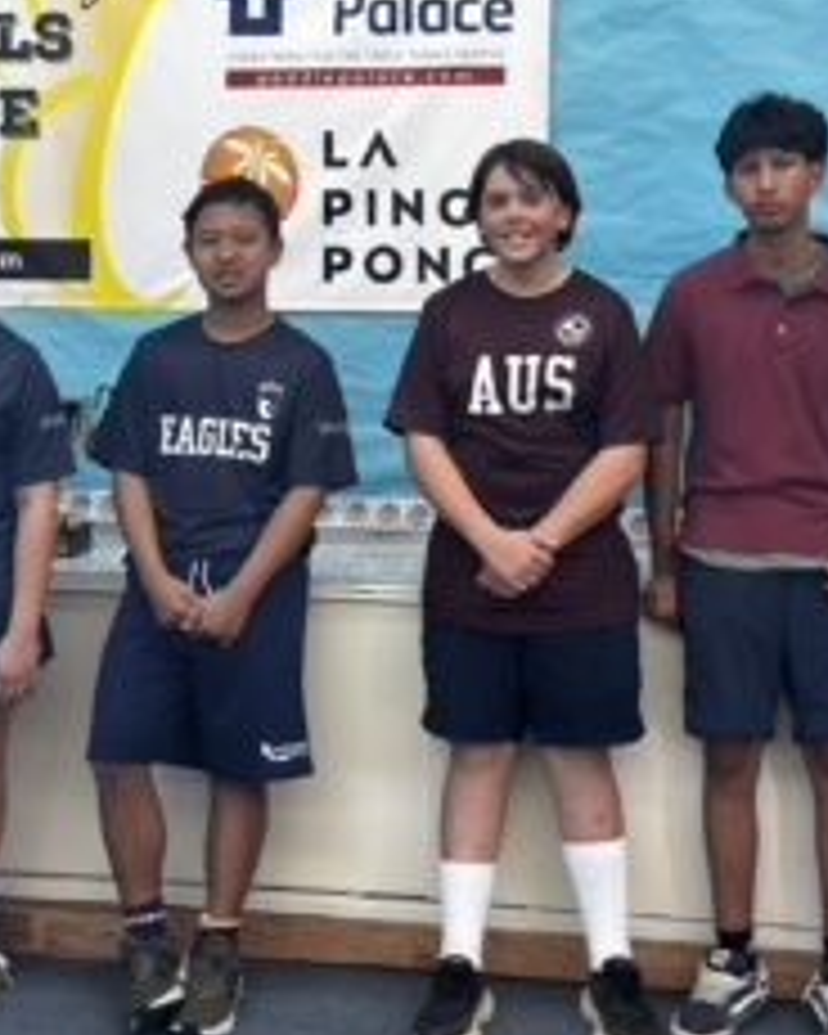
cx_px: 351
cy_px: 369
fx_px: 2052
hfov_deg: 22.8
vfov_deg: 28.2
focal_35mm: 67
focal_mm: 6.76
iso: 100
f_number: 1.78
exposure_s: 1/120
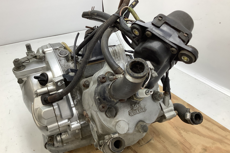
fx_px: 211
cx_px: 114
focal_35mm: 33
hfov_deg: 57.2
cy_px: 81
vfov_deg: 40.0
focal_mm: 3.3
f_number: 2.4
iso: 64
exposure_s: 1/120
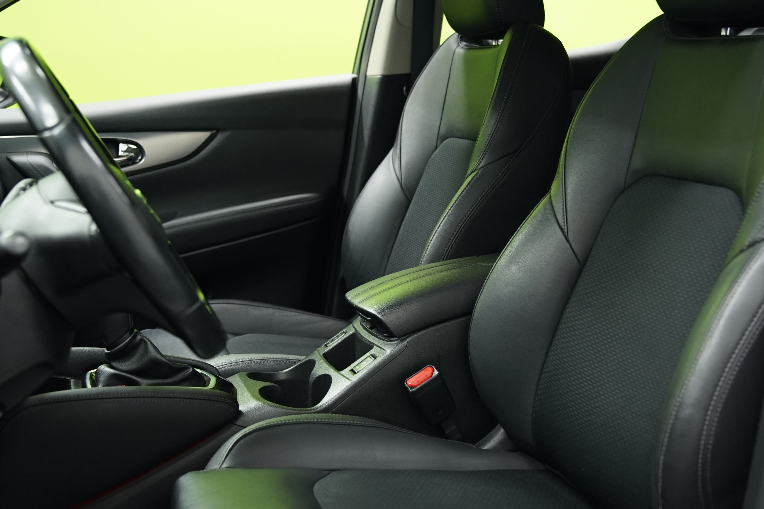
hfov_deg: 42.6
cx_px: 452
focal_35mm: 46
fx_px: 976
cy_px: 252
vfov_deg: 29.2
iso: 1000
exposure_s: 1/30
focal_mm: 31
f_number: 3.2
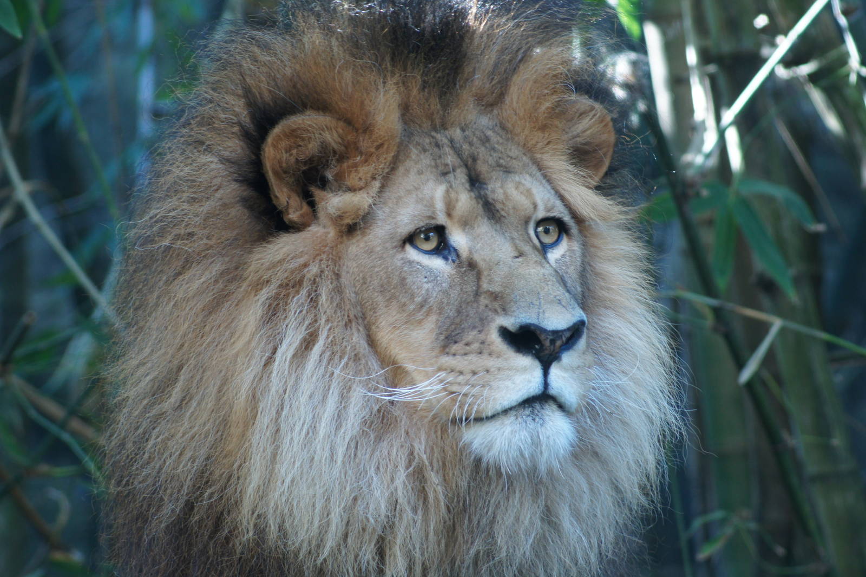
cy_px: 288
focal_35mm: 270
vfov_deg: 5.1
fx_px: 6491
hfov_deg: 7.6
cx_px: 433
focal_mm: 180
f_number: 5.6
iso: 400
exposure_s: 1/20
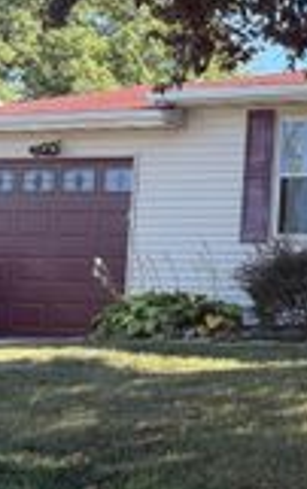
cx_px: 699
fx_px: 1055
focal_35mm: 79
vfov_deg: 26.1
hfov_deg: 13.1
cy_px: 241
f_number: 1.78
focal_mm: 6.76
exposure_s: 1/671
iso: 80
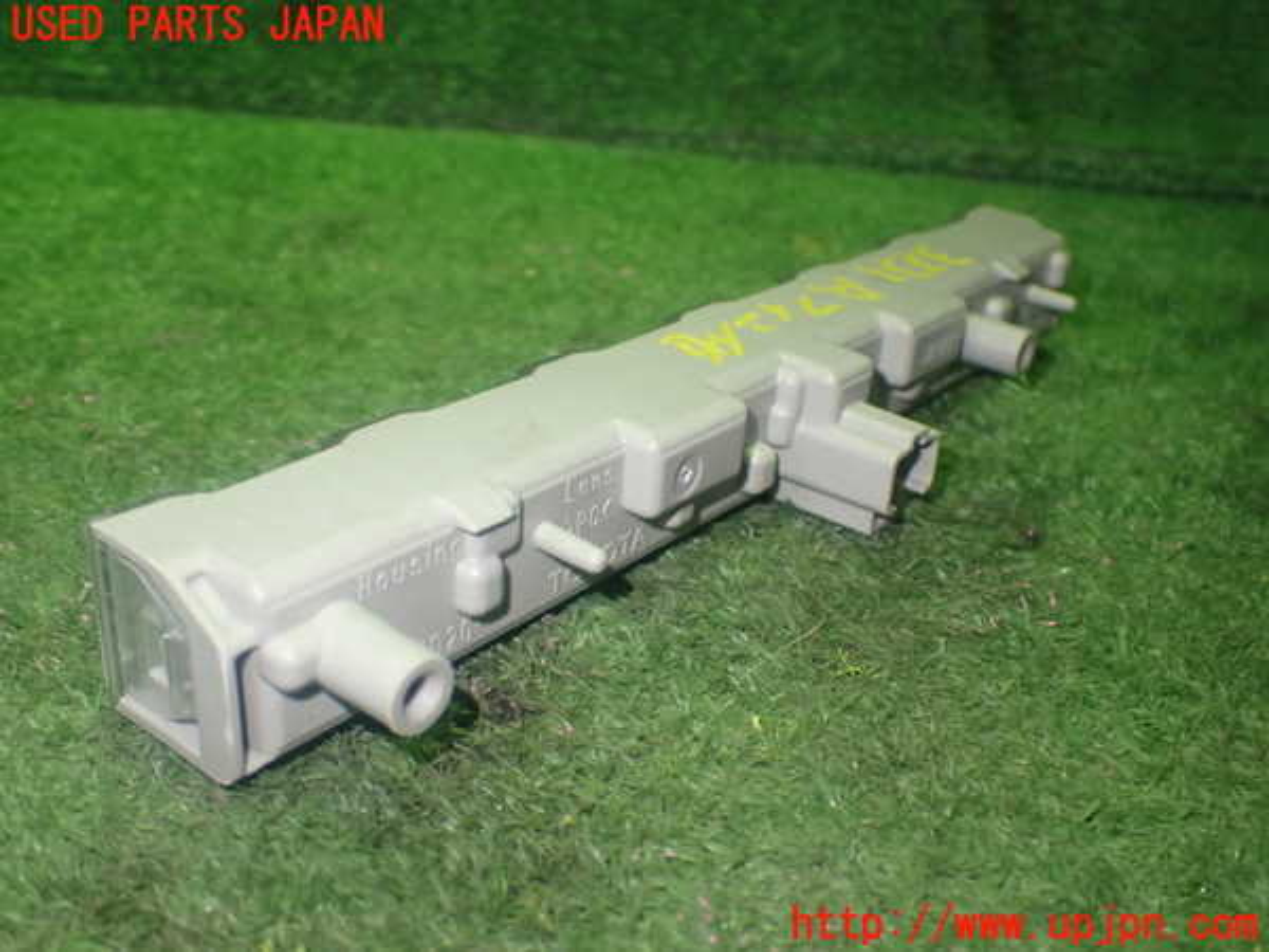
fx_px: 1320
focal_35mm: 36
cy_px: 476
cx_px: 634
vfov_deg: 39.7
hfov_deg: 51.4
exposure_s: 1/40
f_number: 2.5
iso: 400
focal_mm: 6.37
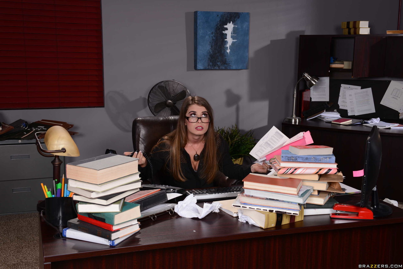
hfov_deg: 41.1
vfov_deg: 28.1
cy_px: 134
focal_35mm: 48
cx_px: 202
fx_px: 538
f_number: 10
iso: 160
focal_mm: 48
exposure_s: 1/125
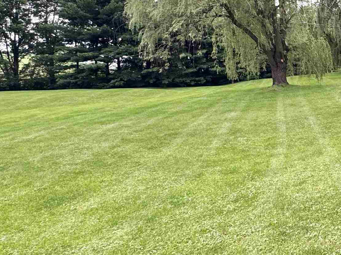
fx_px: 384
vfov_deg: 35.9
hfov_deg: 39.3
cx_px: 375
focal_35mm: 39
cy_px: 63
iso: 64
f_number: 2.2
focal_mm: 2.22
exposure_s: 1/99
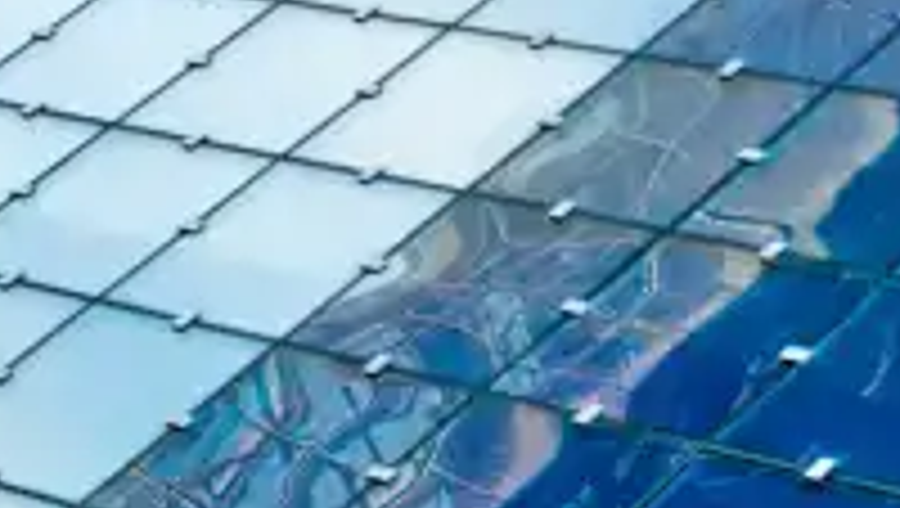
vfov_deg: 7.7
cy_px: 31
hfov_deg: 13.6
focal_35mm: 157
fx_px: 3751
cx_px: 778
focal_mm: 50
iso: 250
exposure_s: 1/200
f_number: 7.1
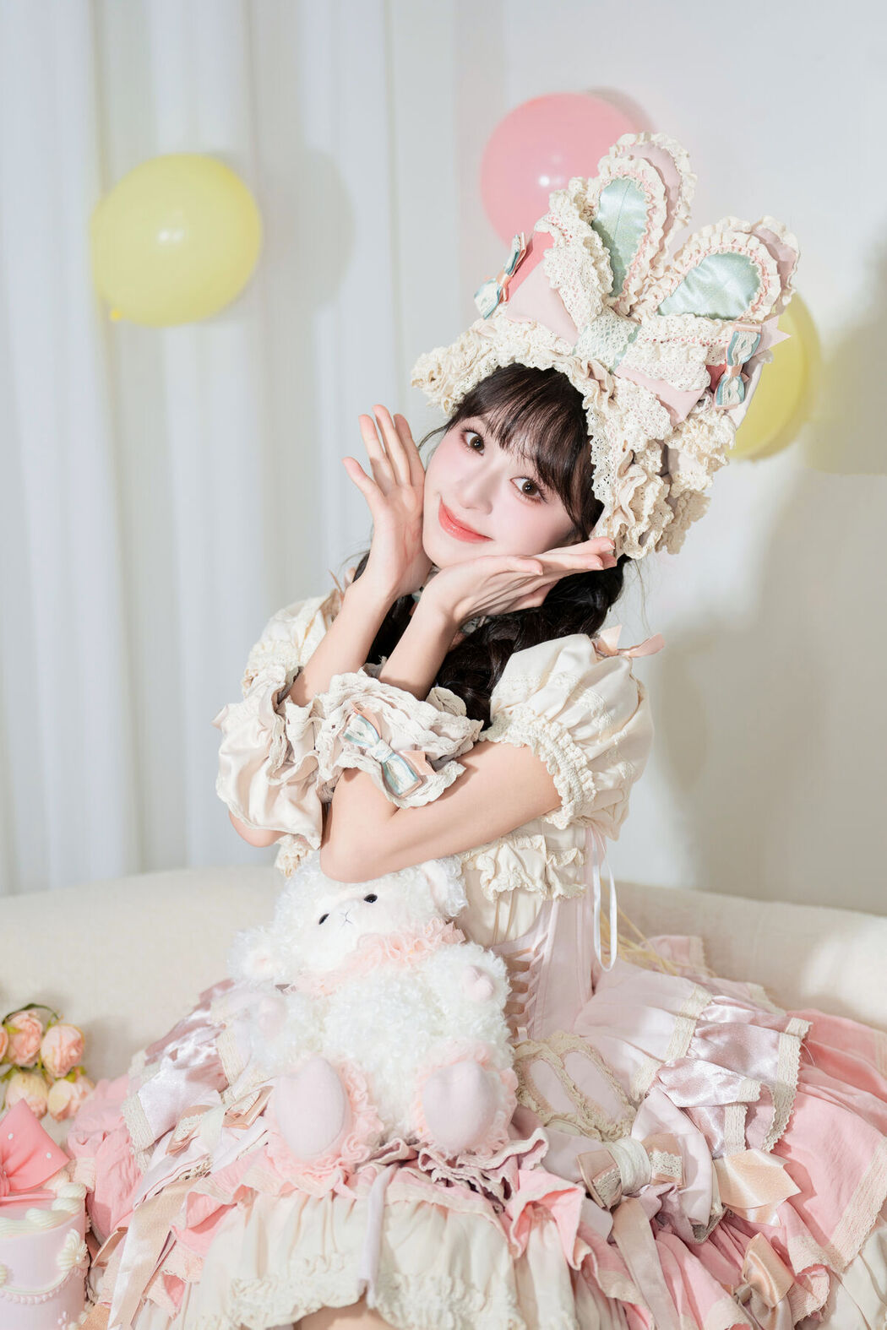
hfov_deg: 14.4
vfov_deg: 21.5
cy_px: 665
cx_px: 444
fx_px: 3511
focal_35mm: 95
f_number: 2.8
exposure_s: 1/250
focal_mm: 95
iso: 800
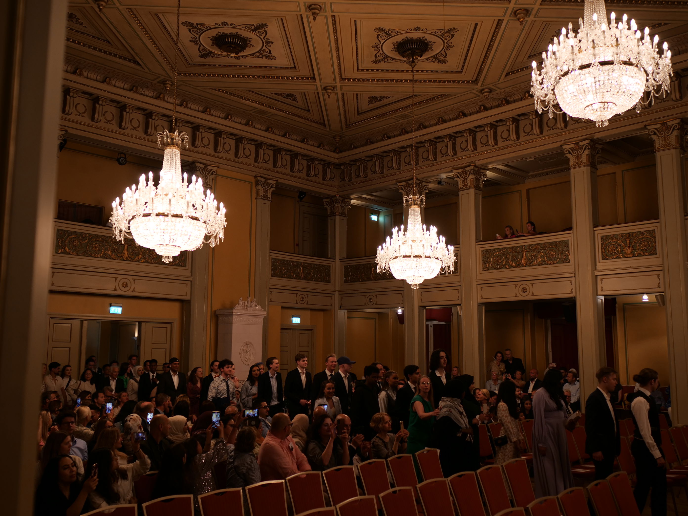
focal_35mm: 32
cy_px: 258
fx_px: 636
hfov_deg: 56.8
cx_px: 344
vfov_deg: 44.2
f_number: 1.4
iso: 250
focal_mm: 16
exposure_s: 1/60
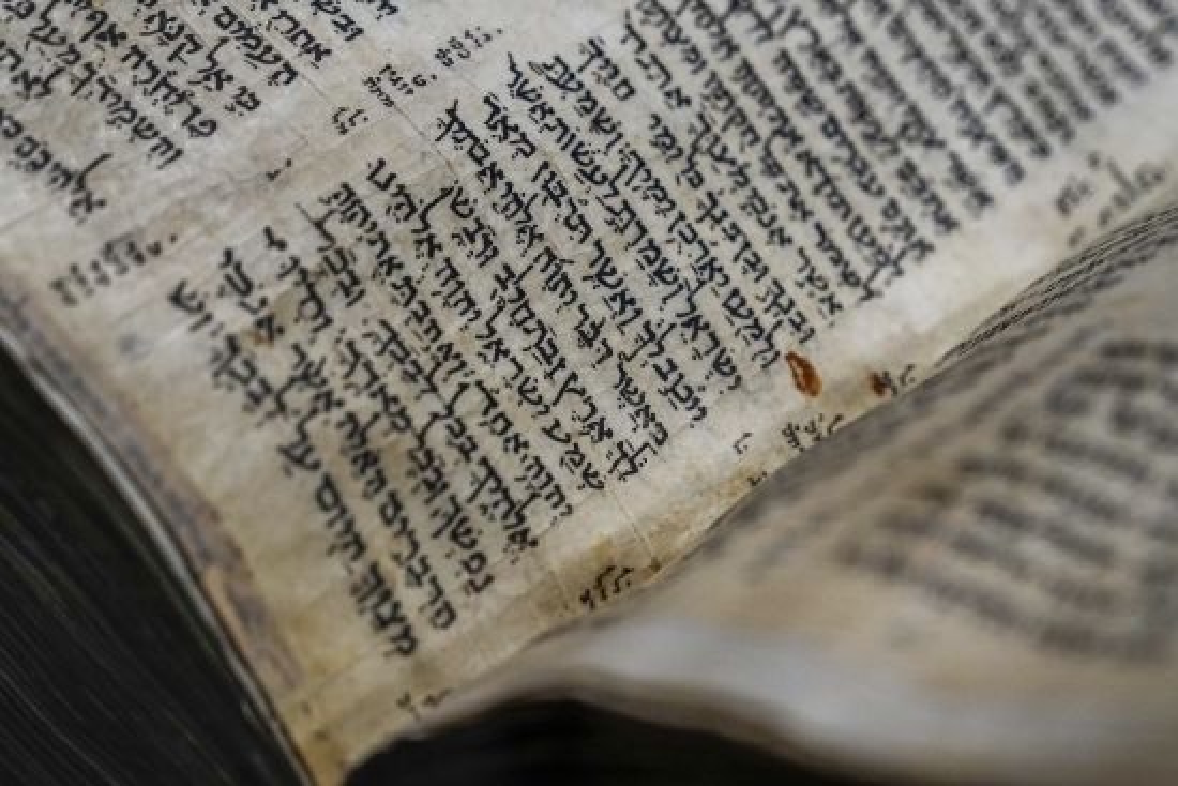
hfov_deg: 19.5
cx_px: 589
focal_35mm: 105
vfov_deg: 13.0
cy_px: 393
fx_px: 3437
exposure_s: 1/500
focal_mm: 70
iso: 1000
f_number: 2.8
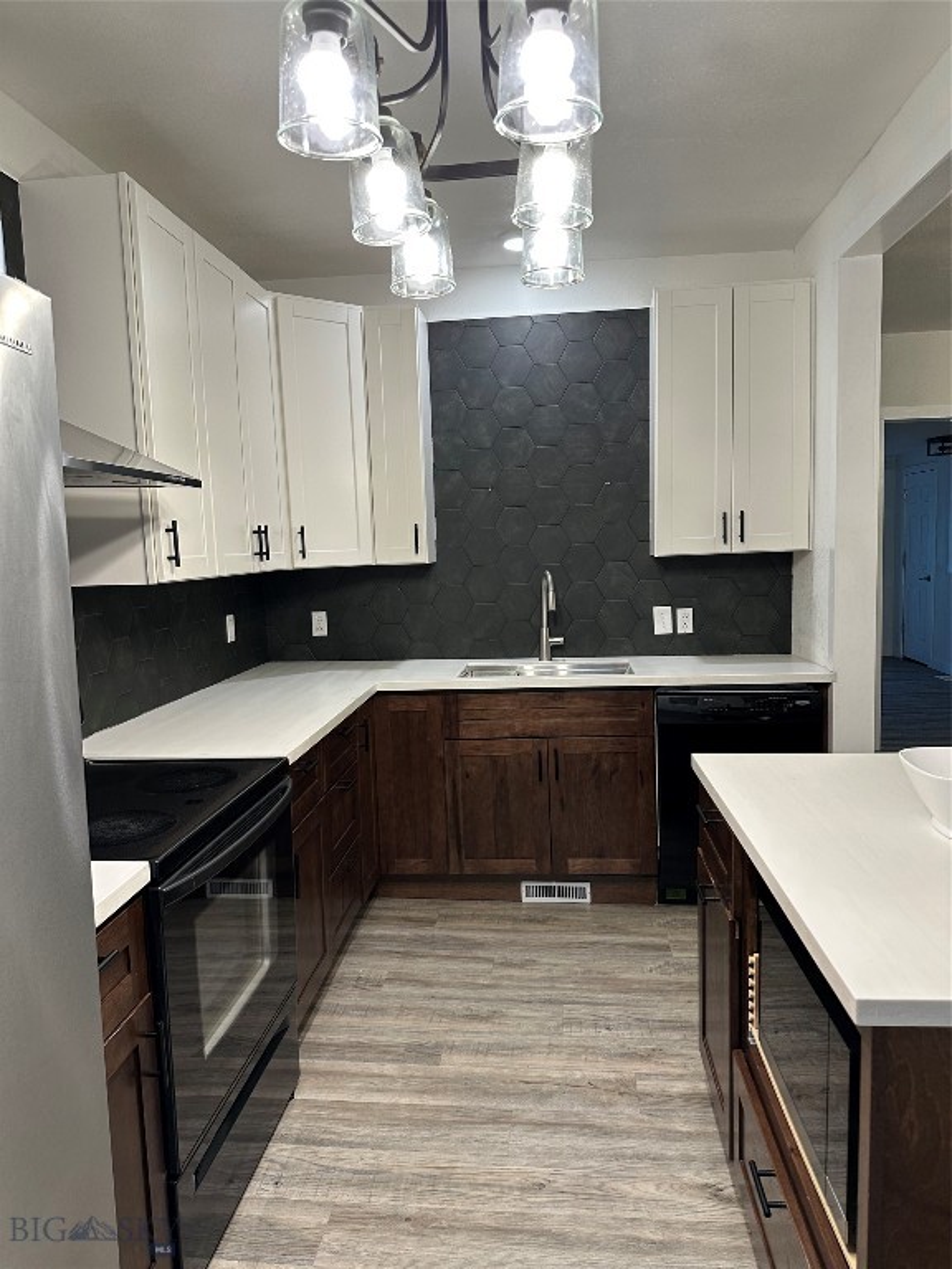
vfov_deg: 71.6
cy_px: 634
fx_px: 880
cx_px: 476
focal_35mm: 24
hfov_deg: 56.8
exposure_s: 1/60
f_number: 1.78
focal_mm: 6.86
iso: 125
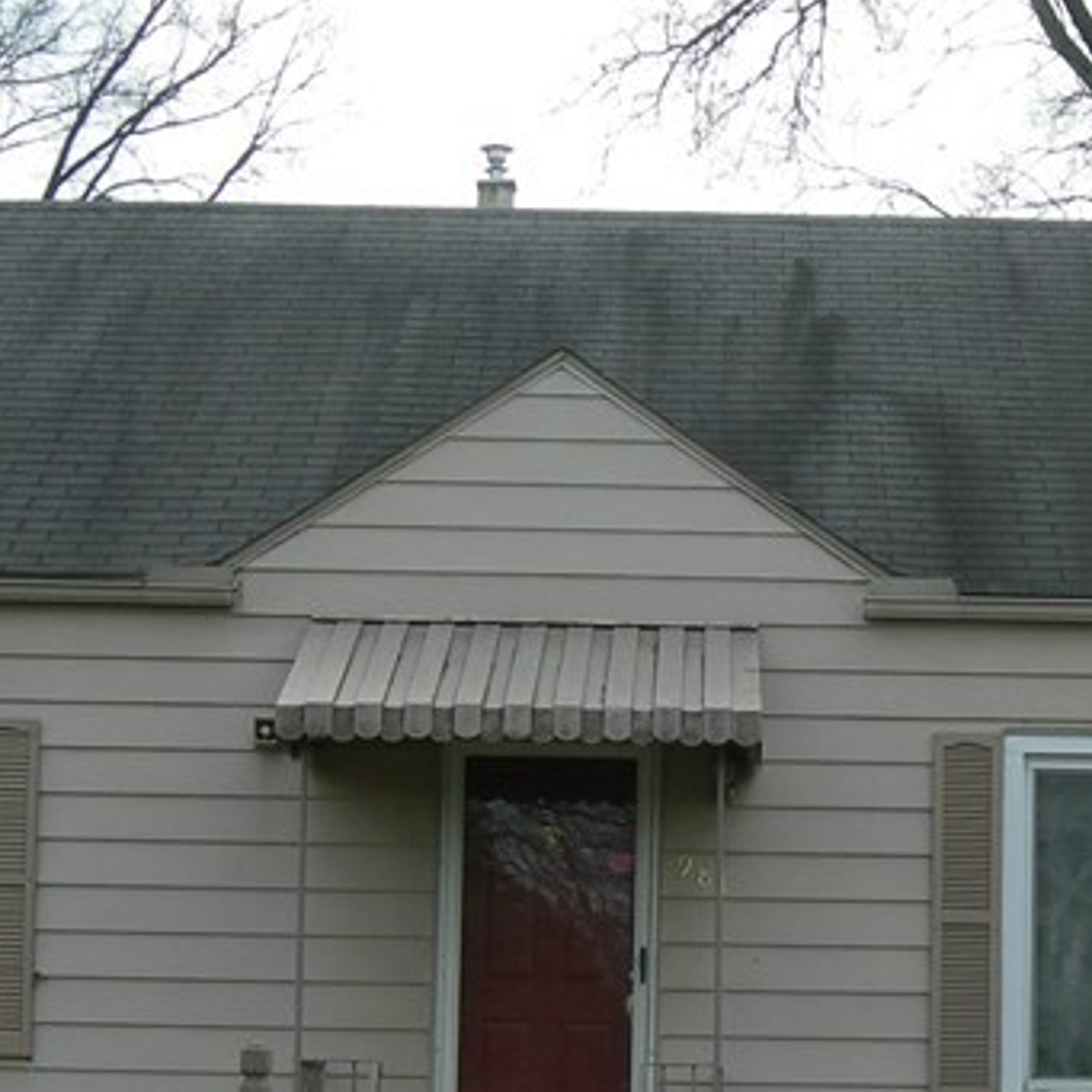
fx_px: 3605
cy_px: 775
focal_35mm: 101
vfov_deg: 17.2
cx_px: 922
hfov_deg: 17.0
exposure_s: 1/317
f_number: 4.8
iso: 50
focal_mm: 7.8
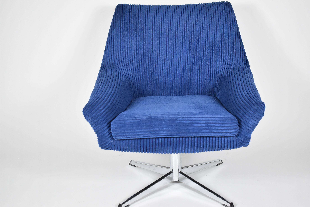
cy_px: 102
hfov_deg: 40.3
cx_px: 165
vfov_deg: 27.6
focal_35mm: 49
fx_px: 422
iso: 1400
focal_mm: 30
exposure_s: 1/125
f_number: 4.2
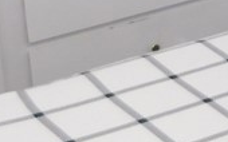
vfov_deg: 8.3
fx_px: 913
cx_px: 477
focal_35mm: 147
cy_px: -166
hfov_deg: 12.3
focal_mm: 4
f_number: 3
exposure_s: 1/30
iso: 125
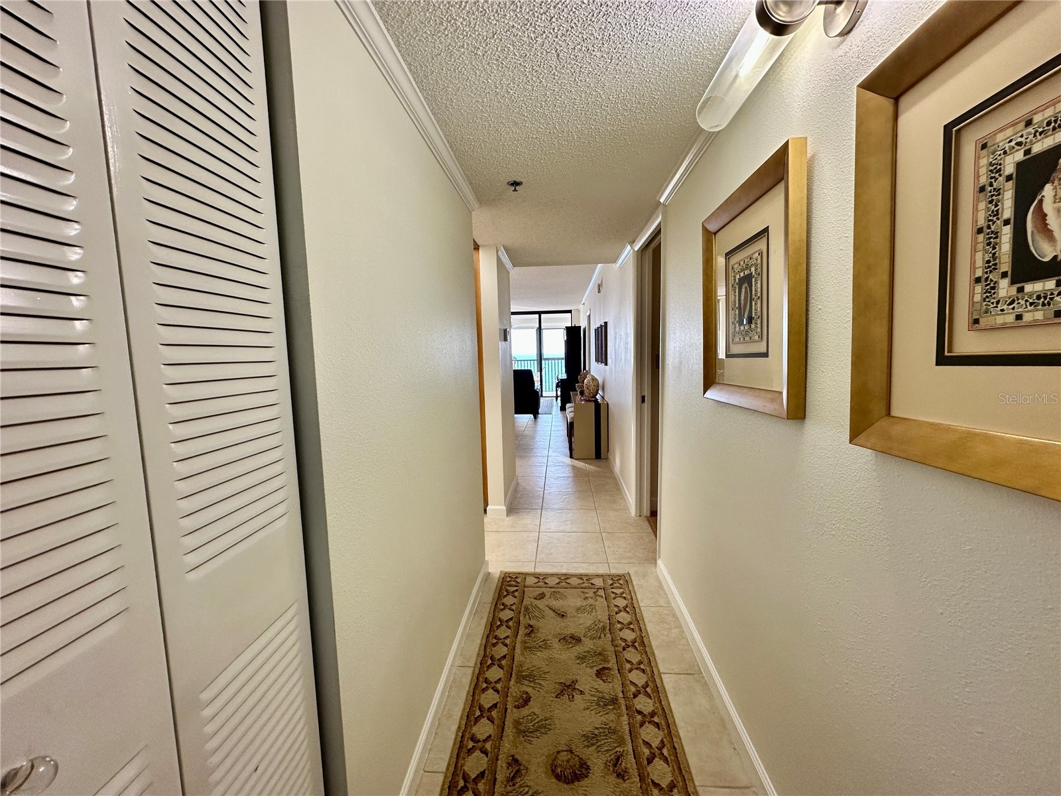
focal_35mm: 14
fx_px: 429
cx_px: 530
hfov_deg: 102.1
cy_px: 398
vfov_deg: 85.7
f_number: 2.2
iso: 125
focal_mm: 2.22
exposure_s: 1/120
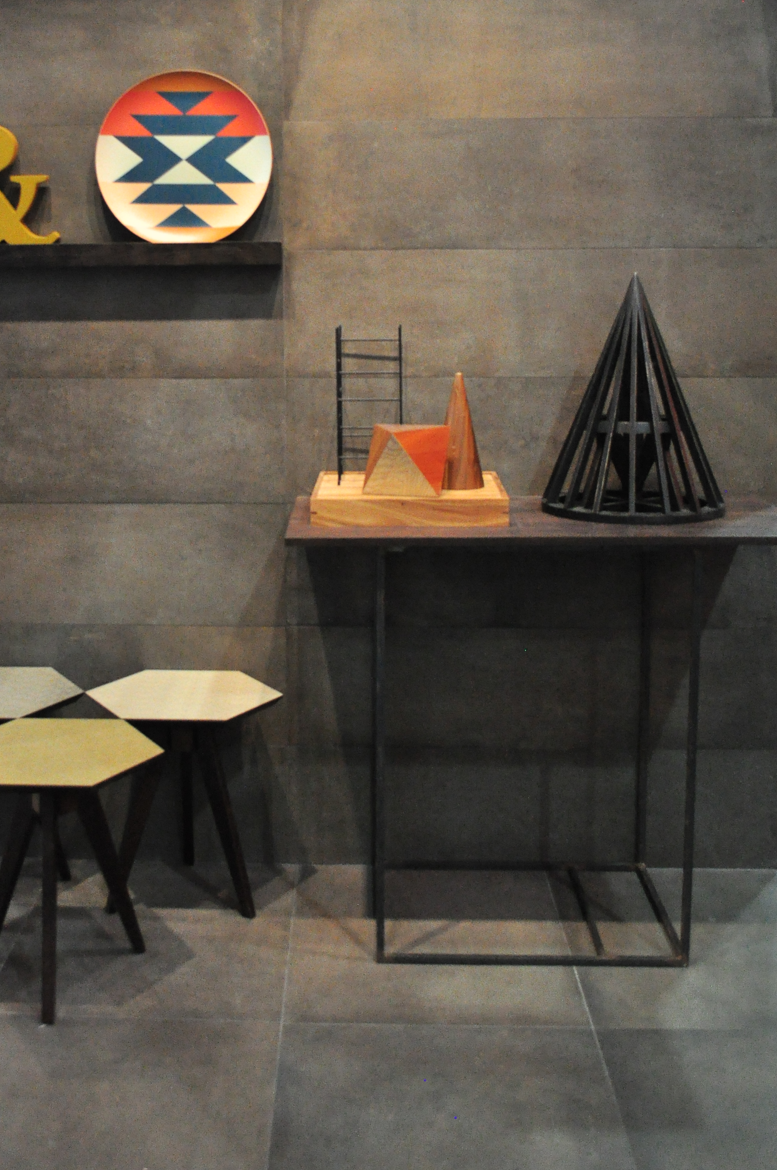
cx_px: 269
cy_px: 410
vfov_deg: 45.9
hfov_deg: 31.6
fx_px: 1363
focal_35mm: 42
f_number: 3.8
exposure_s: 1/160
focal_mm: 20
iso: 2000
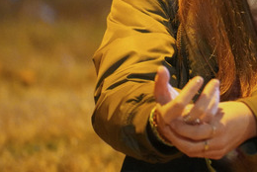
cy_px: -69
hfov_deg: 3.8
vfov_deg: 2.6
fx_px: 3852
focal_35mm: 539
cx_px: 290
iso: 12800
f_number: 2.8
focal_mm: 180
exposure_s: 1/200
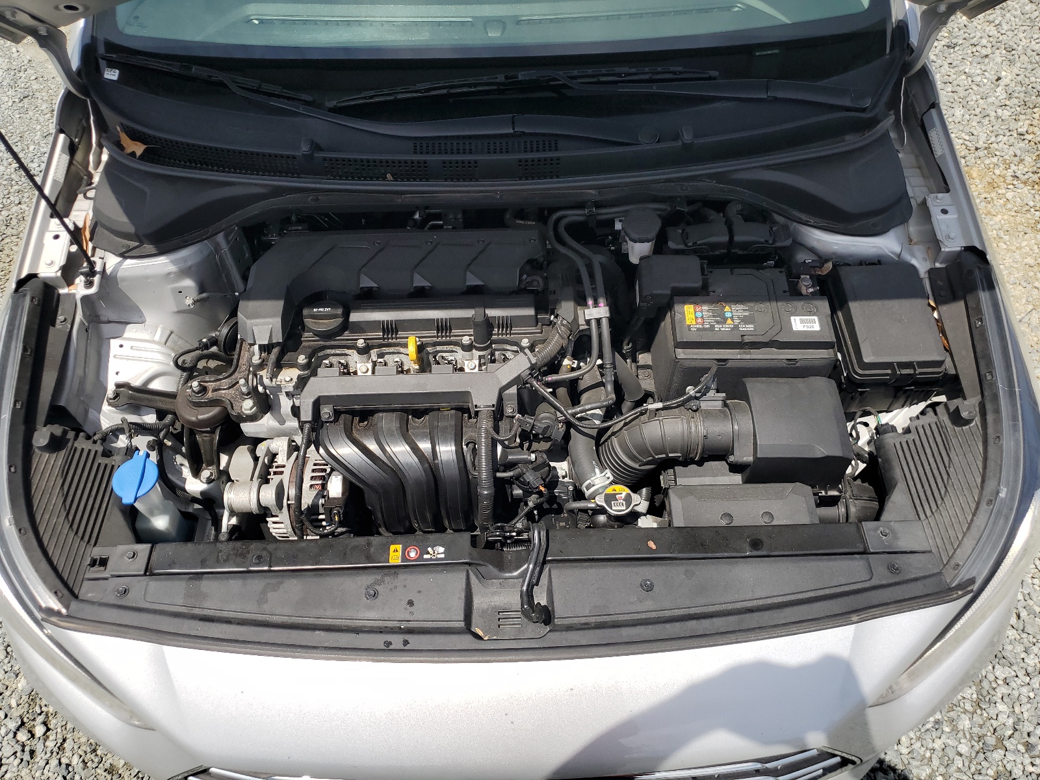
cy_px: 390
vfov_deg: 53.1
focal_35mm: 26
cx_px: 520
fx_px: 781
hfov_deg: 67.3
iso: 50
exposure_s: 1/3333
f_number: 1.5
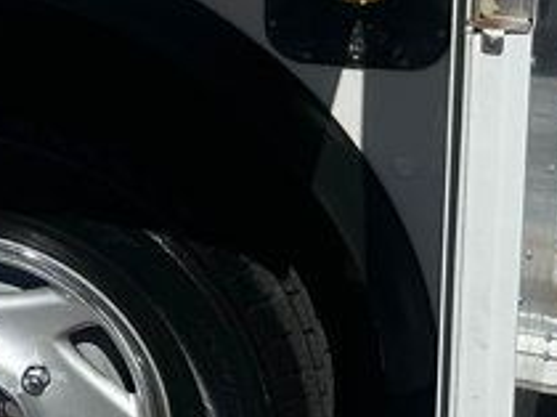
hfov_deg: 14.1
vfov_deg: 11.3
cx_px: -379
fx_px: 2041
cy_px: -133
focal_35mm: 127
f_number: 1.5
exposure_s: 1/10309
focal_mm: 5.7
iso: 50
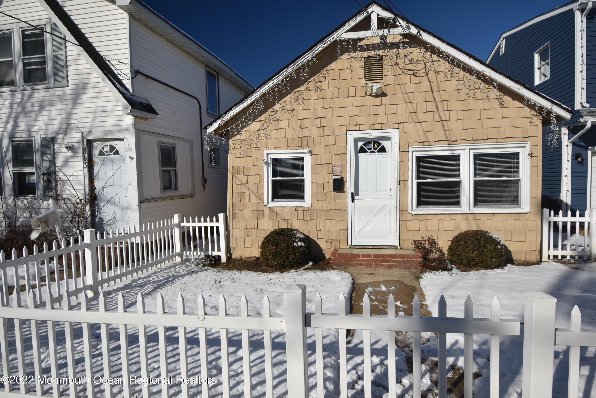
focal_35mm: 21
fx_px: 348
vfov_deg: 59.5
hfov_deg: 81.2
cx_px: 298
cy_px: 199
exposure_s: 1/640
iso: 100
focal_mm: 14
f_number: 5.6
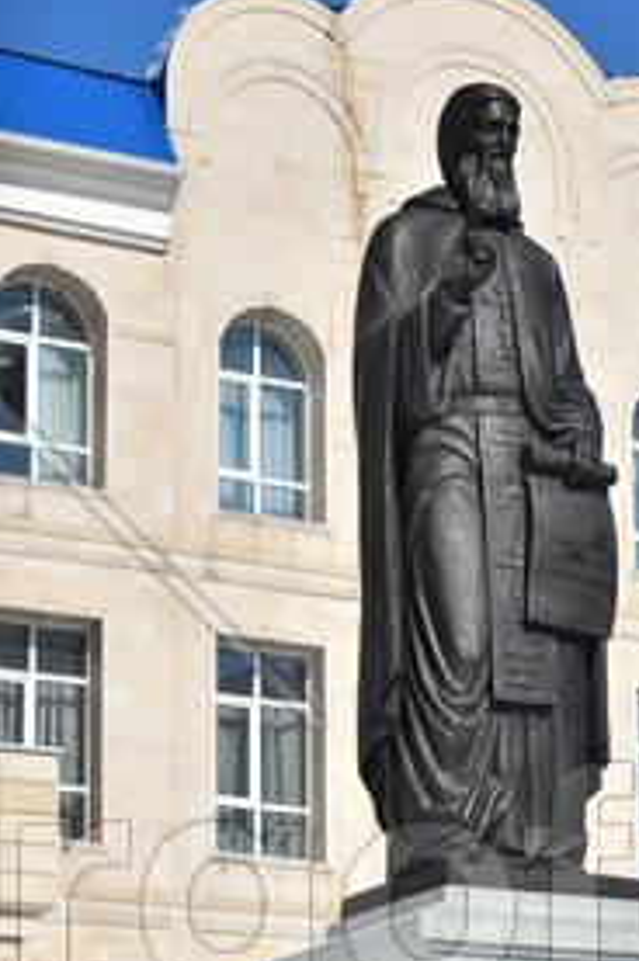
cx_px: 502
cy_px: 909
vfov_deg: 18.7
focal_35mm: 107
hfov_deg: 12.7
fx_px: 2856
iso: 100
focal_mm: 34
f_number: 10
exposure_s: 1/400
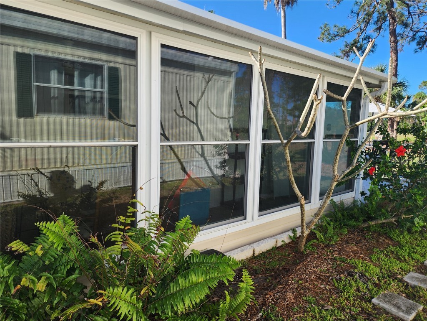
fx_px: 284
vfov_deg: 58.9
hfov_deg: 73.9
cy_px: 160
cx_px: 214
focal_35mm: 23
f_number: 1.8
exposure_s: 1/346
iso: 12
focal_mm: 6.4
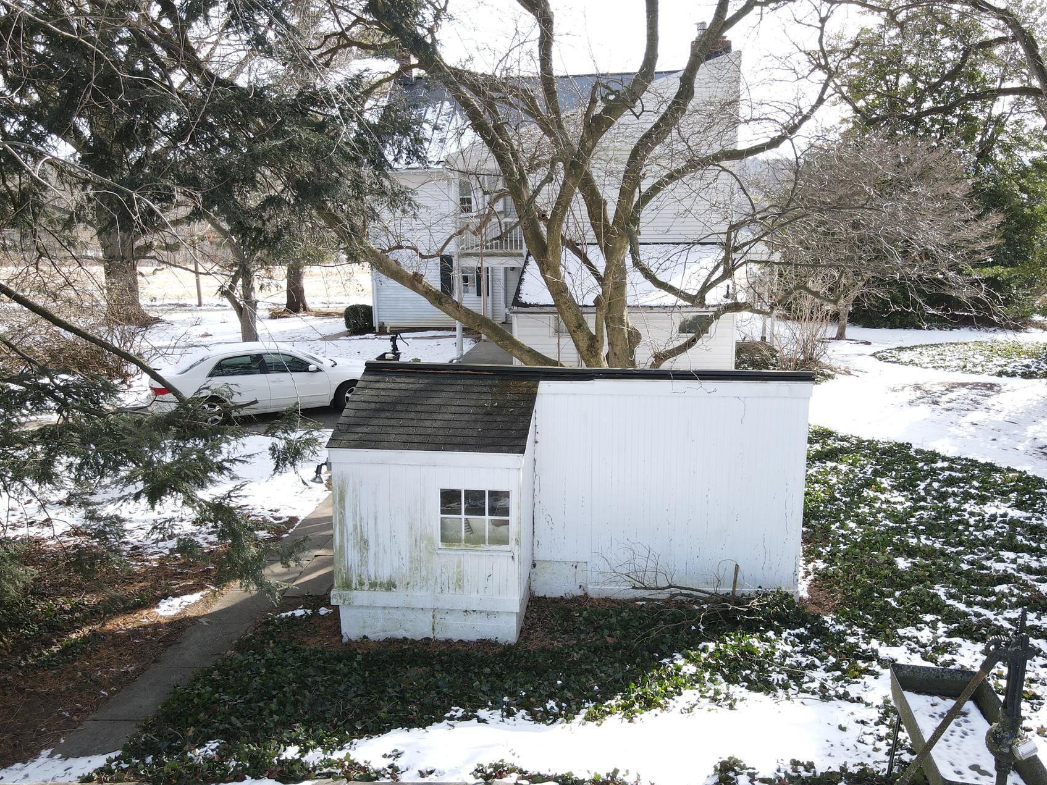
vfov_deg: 48.2
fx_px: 877
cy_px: 427
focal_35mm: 29
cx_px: 578
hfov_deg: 61.5
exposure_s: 1/120
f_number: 2.8
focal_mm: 4.5
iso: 100
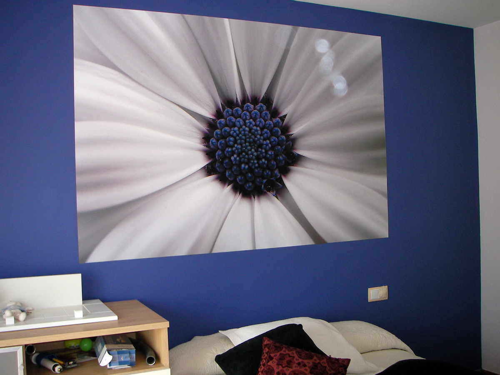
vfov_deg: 37.7
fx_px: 549
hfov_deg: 49.0
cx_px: 250
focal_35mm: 38
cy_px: 188
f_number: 3.3
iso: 100
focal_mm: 6.3
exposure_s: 1/30
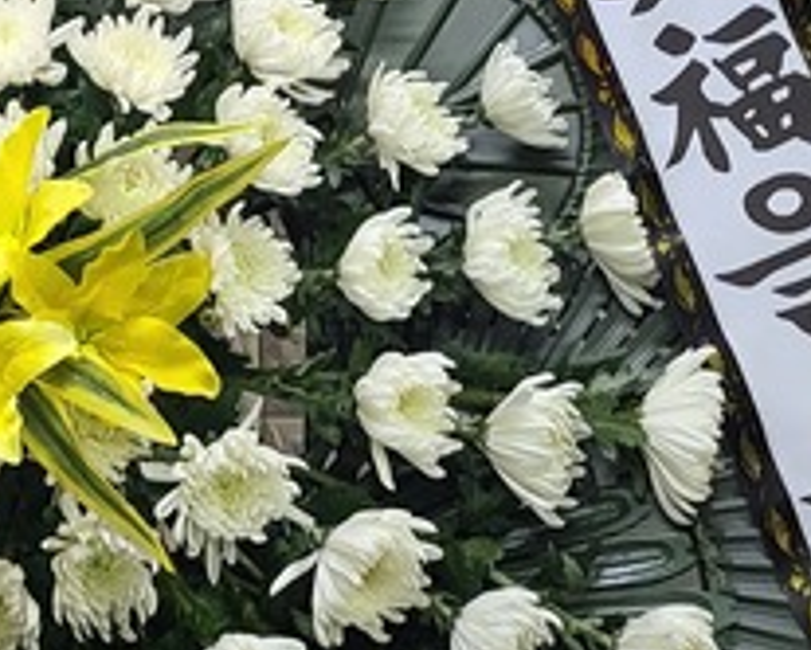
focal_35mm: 98
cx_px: 47
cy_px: 8
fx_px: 2354
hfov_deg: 19.1
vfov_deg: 15.5
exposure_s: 1/40
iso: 200
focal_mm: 5.4
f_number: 1.8
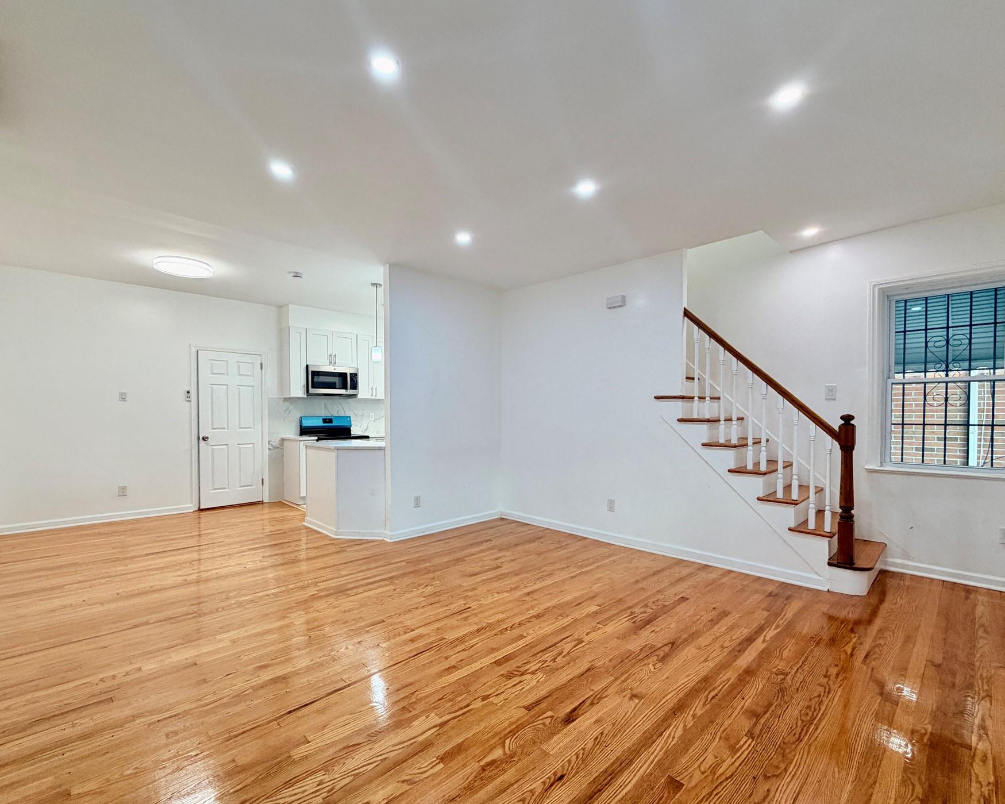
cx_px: 506
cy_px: 421
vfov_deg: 80.3
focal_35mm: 16
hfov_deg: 93.1
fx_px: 476
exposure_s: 1/120
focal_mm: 2.22
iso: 160
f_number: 2.2
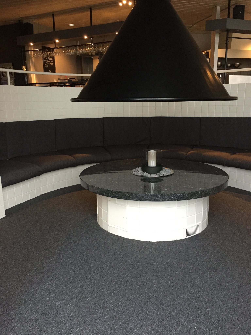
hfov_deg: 48.2
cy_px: 168
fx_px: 280
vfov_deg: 61.7
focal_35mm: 29
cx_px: 126
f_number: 2.2
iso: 250
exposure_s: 1/33
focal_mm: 4.15
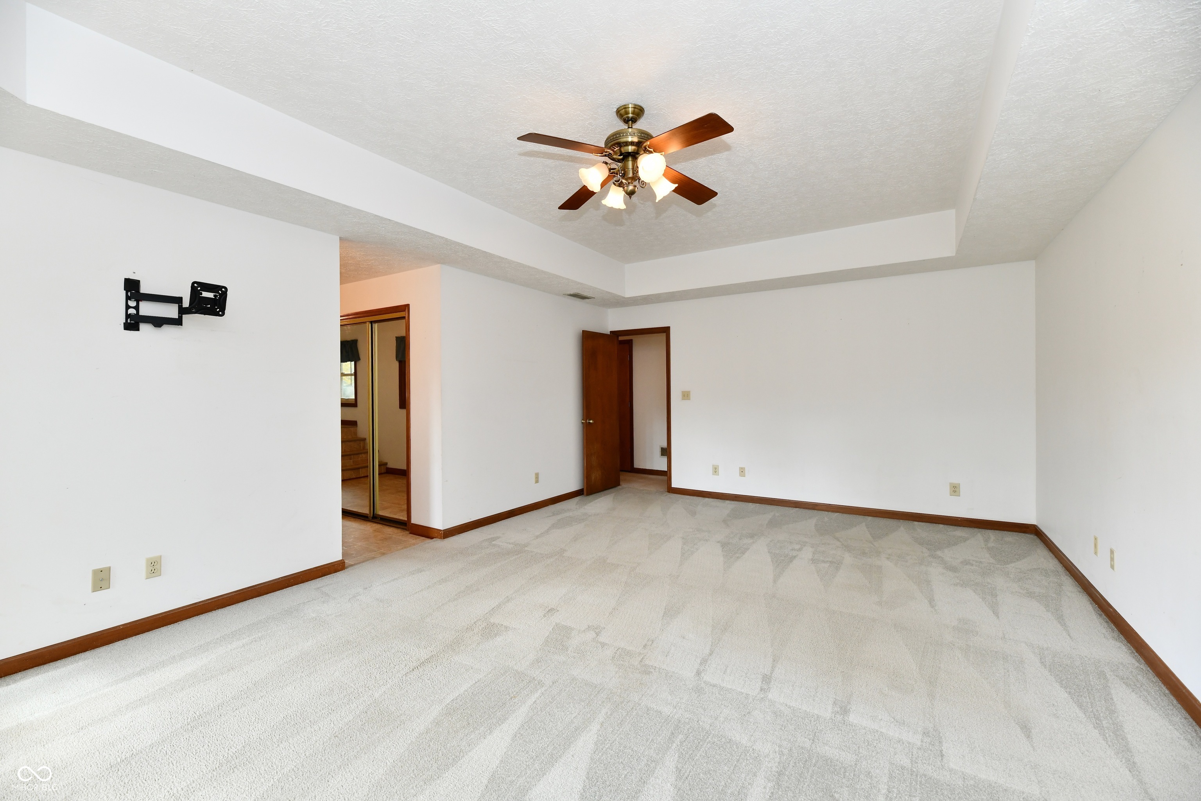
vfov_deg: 81.2
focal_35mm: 14
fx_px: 467
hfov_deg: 104.3
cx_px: 600
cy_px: 400
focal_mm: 14
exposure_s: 1/160
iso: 640
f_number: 6.3
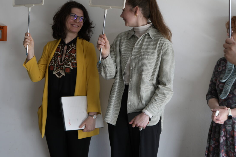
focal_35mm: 86
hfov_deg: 23.6
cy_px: 0
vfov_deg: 15.6
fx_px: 564
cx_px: 105
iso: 100
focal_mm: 37
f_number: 4
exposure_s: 1/50
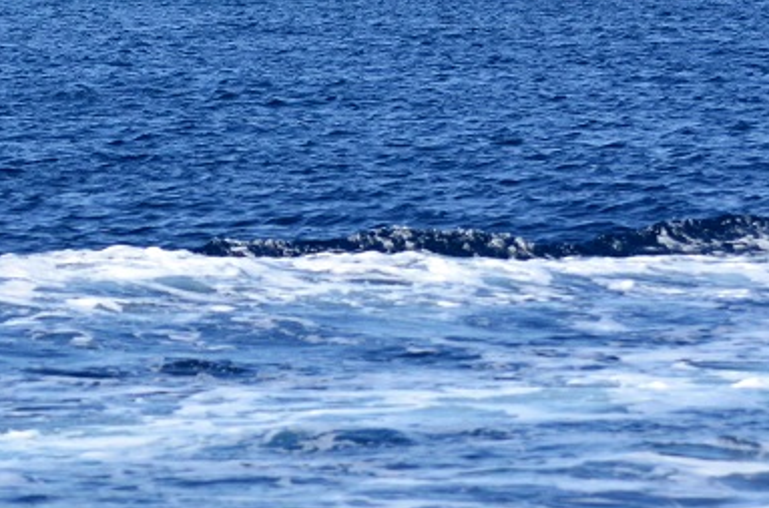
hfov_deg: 5.7
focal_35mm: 360
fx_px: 7668
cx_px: 244
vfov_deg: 3.8
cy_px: 150
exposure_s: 1/5000
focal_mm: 92
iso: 640
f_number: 4.5
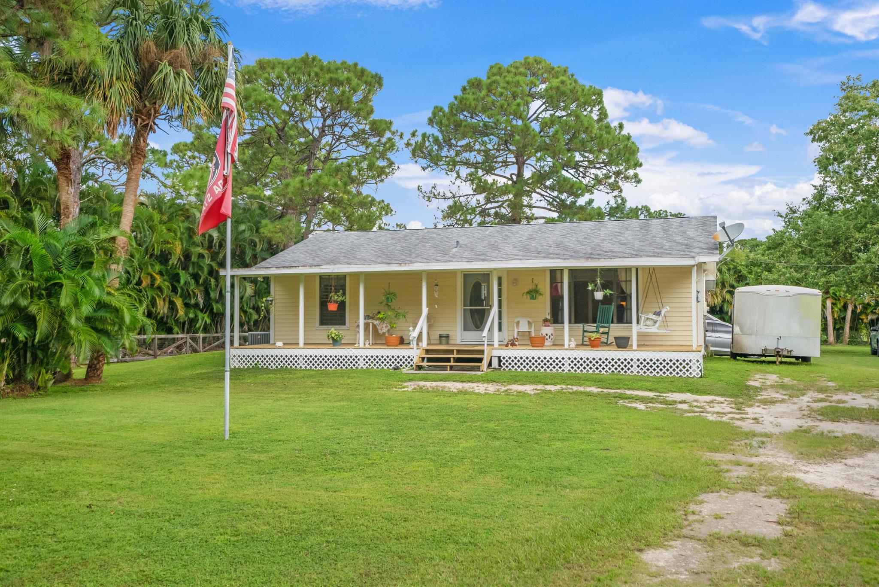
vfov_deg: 38.9
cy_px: 294
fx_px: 830
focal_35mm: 34
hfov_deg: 55.8
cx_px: 440
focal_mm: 34
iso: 2000
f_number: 8
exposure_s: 1/500
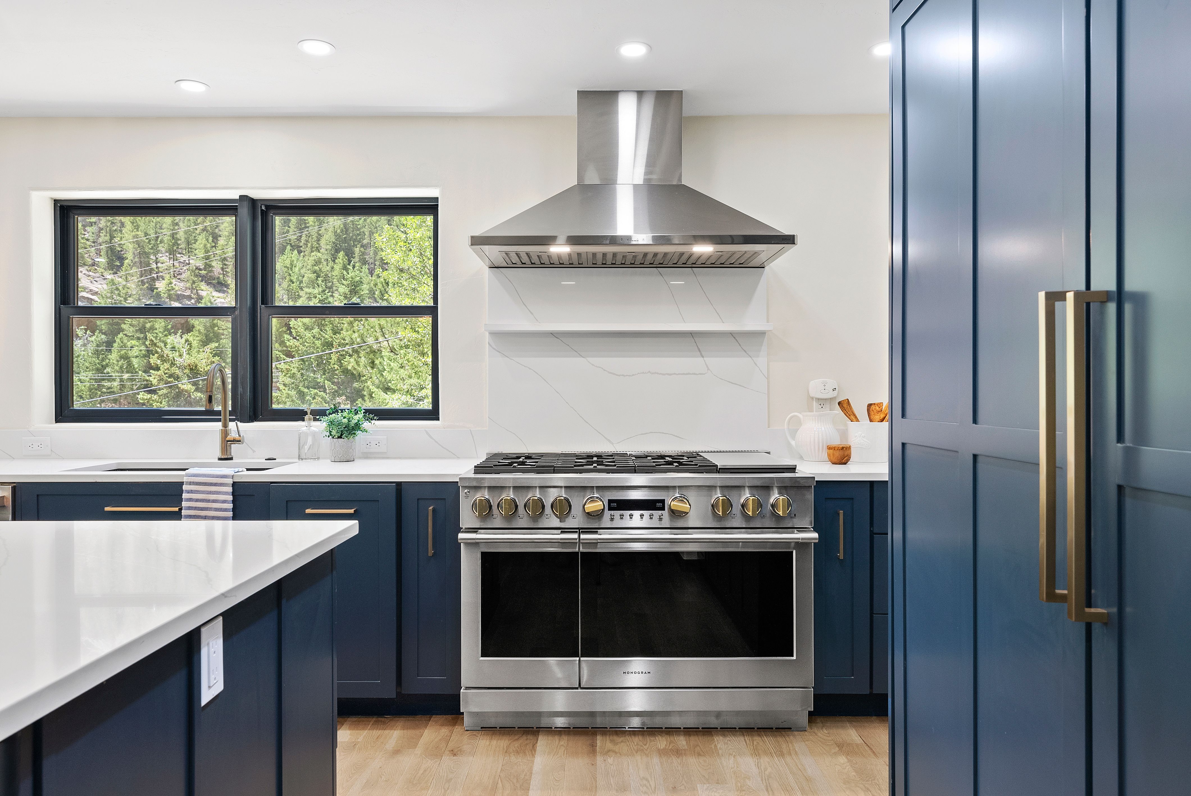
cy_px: 398
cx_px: 596
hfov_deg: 76.1
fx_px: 761
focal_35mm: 23
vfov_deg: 55.2
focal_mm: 23
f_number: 8
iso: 640
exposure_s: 1/13
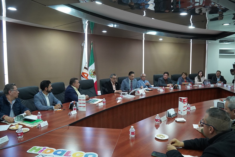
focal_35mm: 25
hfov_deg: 71.5
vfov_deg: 51.3
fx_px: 163
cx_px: 118
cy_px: 78
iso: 3200
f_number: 4
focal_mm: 17
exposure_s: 1/160
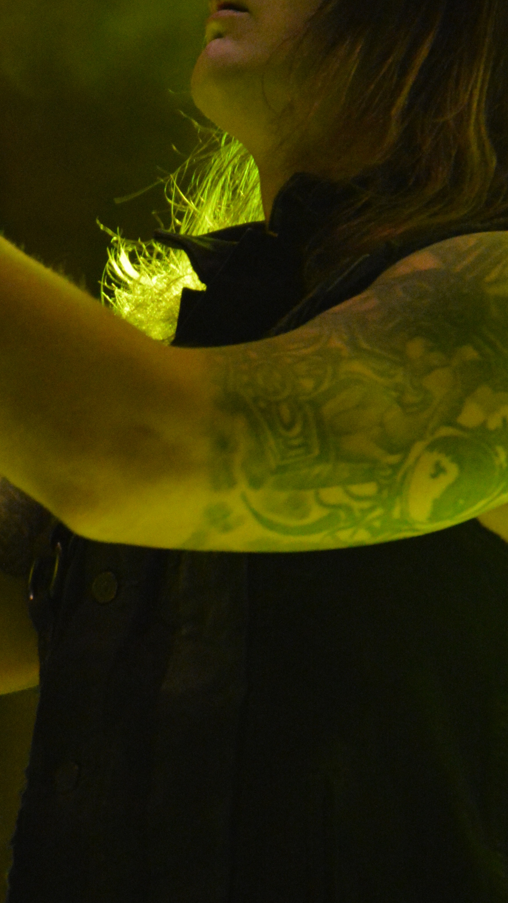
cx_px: 213
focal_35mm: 410
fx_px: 9820
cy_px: 397
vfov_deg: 5.3
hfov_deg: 3.0
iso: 3200
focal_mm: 135
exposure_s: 1/80
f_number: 5
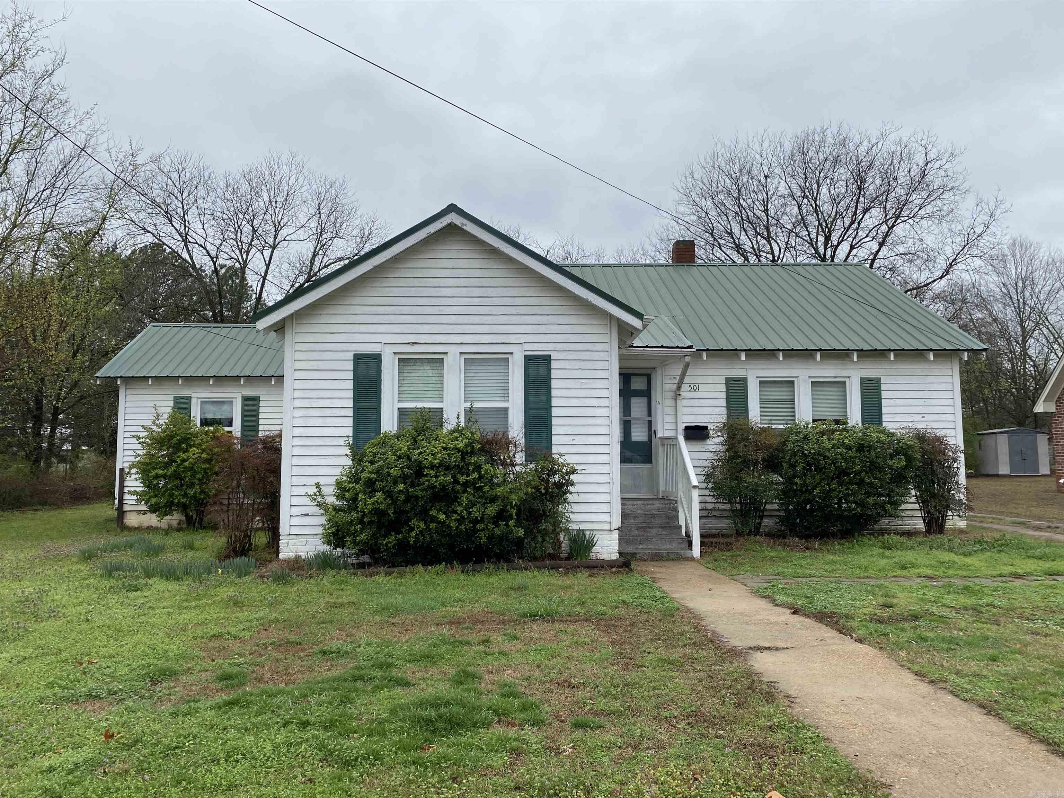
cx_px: 532
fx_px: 799
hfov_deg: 67.3
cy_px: 399
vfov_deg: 53.1
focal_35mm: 26
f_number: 1.8
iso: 32
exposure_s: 1/654
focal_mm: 4.25
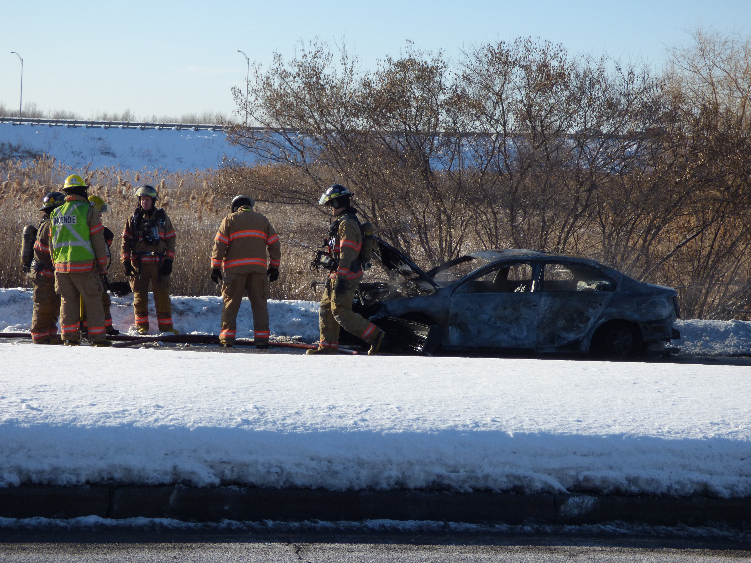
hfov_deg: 24.4
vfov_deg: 18.4
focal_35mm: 80
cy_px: 282
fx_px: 1736
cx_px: 376
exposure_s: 1/640
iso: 100
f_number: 4.4
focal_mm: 13.52
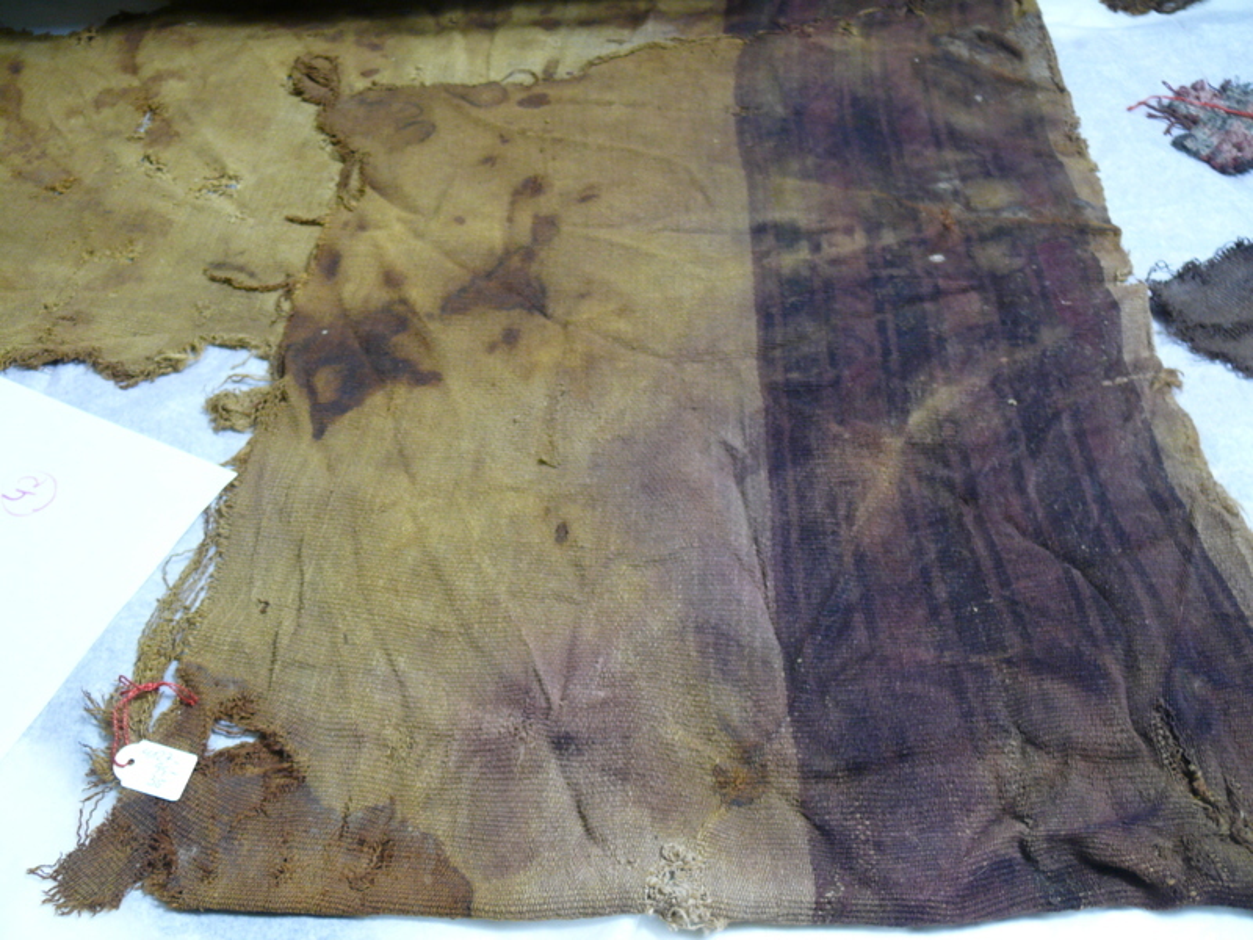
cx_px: 626
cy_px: 470
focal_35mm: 37
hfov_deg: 50.1
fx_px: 1339
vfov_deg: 38.7
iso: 200
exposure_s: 1/15
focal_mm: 7.9
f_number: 2.8
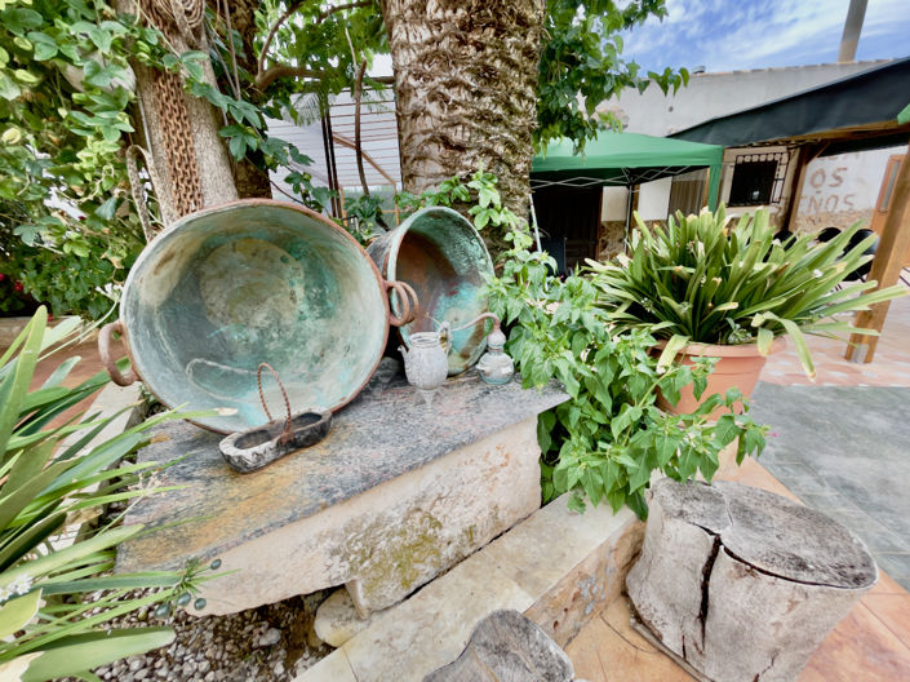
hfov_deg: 106.2
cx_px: 455
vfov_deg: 89.9
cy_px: 341
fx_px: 342
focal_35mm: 13
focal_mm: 1.54
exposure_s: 1/137
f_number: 2.4
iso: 25
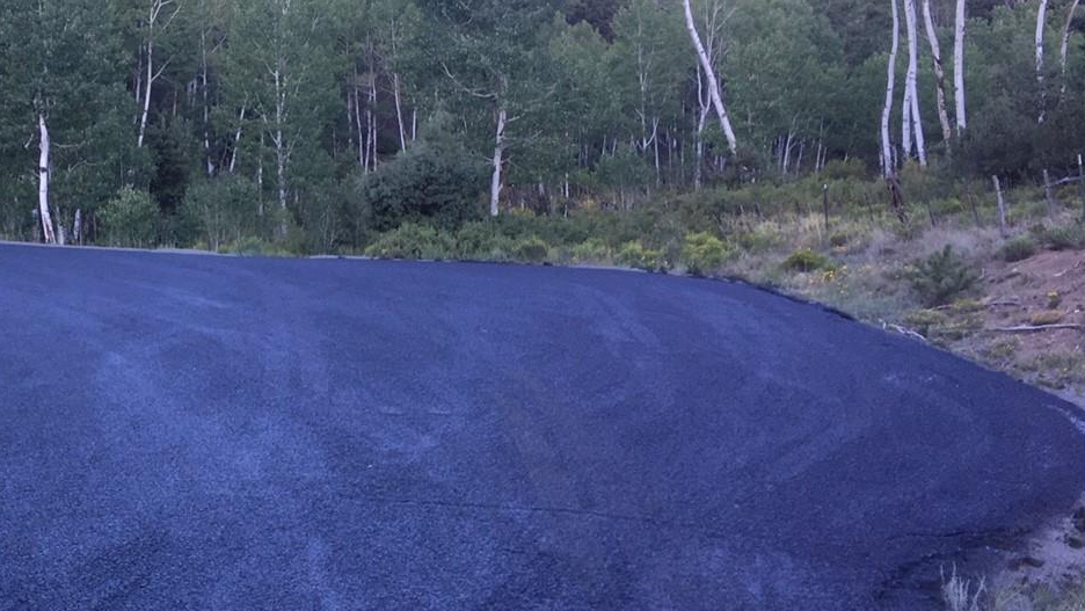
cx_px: 161
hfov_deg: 36.7
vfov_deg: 22.2
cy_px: 379
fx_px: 1554
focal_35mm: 54
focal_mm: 4.15
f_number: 2.2
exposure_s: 1/60
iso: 32
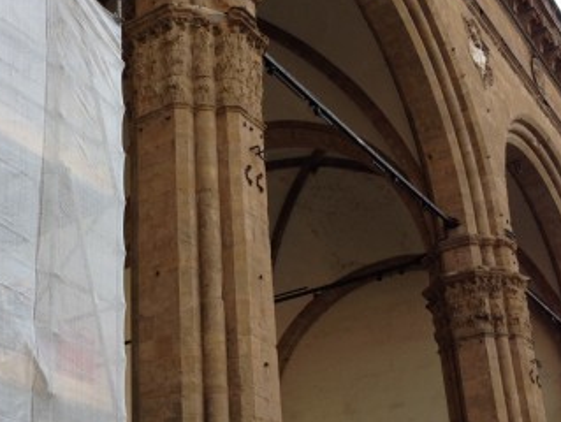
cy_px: 288
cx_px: 135
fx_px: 1006
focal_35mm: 62
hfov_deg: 30.6
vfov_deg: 23.6
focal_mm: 4.12
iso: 50
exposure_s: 1/299
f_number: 2.4
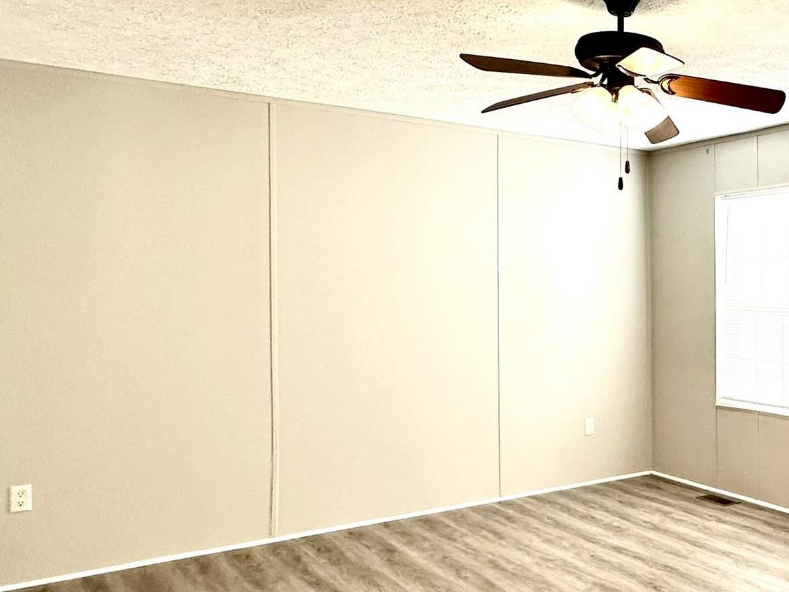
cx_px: 782
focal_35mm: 37
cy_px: 309
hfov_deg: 43.3
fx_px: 844
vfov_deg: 38.7
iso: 100
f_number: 2.2
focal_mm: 2.22
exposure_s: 1/120
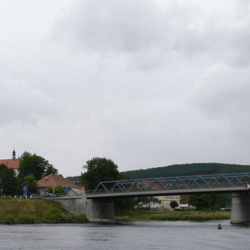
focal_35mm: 75
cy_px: 177
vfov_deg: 22.9
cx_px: -29
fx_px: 613
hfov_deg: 21.8
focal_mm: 7.5
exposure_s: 1/320
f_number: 5.6
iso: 100
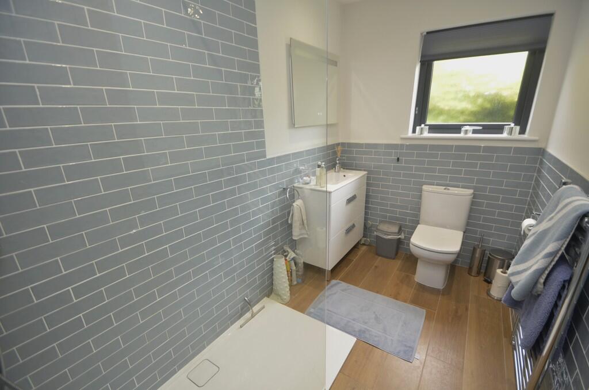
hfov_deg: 100.5
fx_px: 245
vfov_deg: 77.1
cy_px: 195
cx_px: 294
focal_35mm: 15
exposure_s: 1/60
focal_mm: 10
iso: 500
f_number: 4
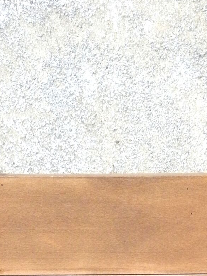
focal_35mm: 177
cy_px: 450
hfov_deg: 8.4
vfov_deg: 10.7
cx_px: 161
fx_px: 1411
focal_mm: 9.7
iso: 200
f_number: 4.1
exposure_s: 1/40
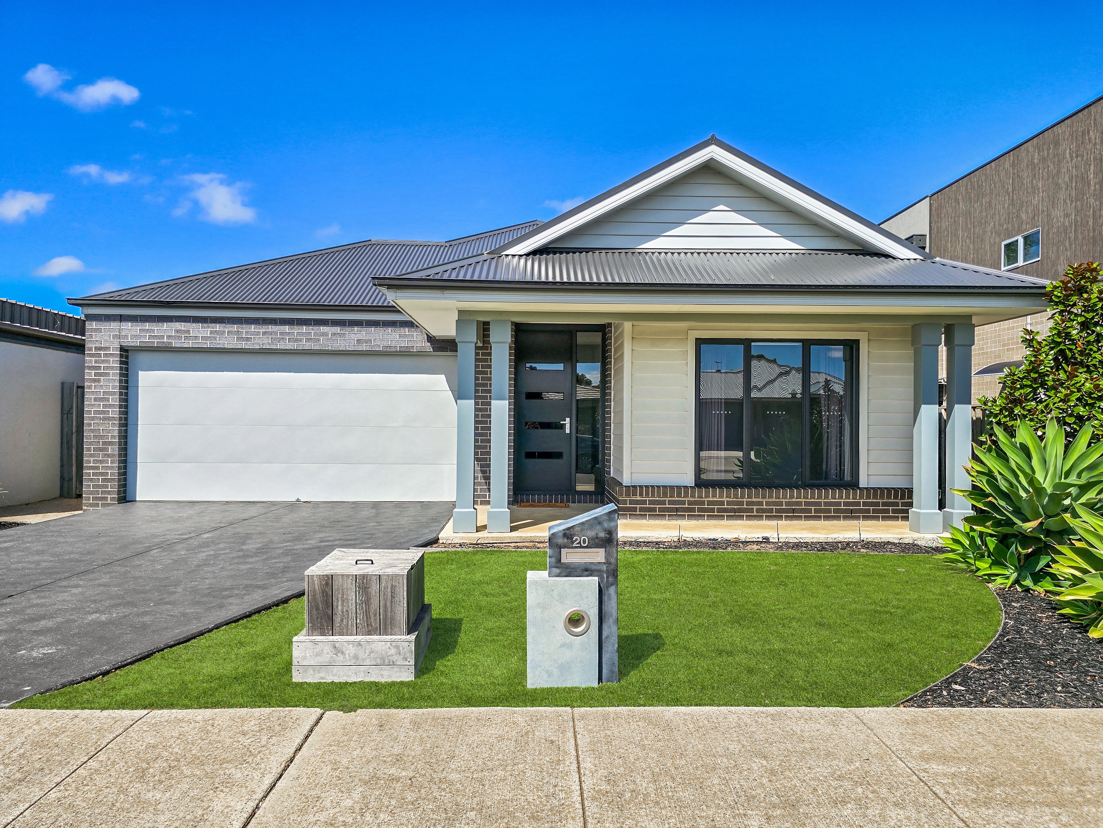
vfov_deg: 58.9
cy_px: 414
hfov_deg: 73.9
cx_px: 552
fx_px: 733
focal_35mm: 23
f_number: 1.7
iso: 12
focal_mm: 6.3
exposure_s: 1/1000
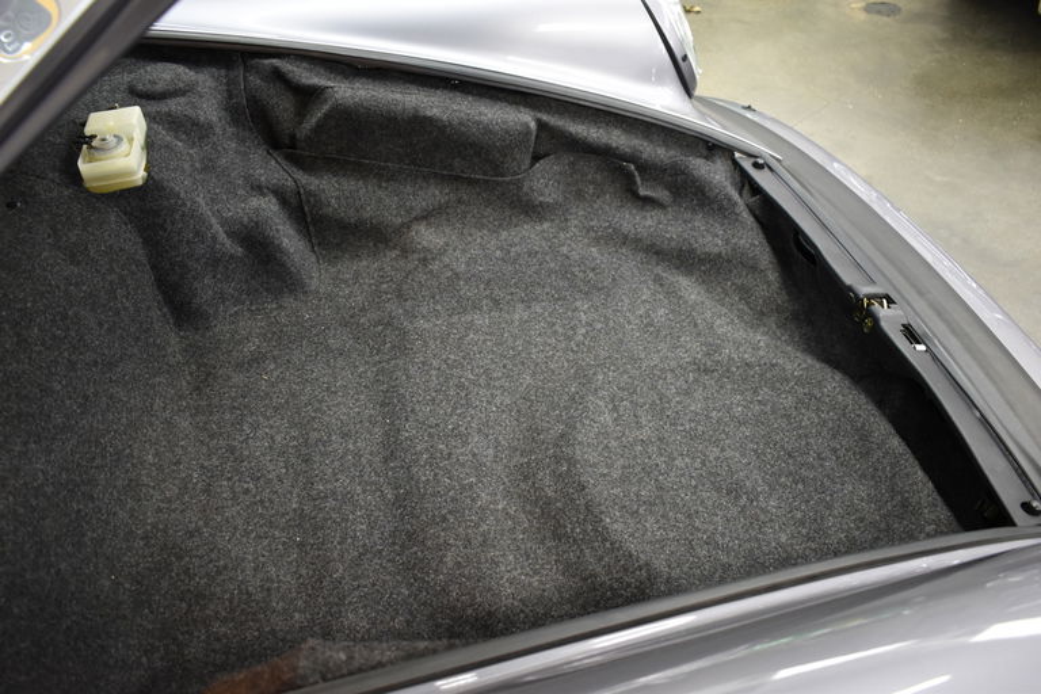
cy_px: 347
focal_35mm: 32
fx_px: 911
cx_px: 520
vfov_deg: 41.7
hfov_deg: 59.5
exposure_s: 1/30
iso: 1000
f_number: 3.8
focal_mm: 21
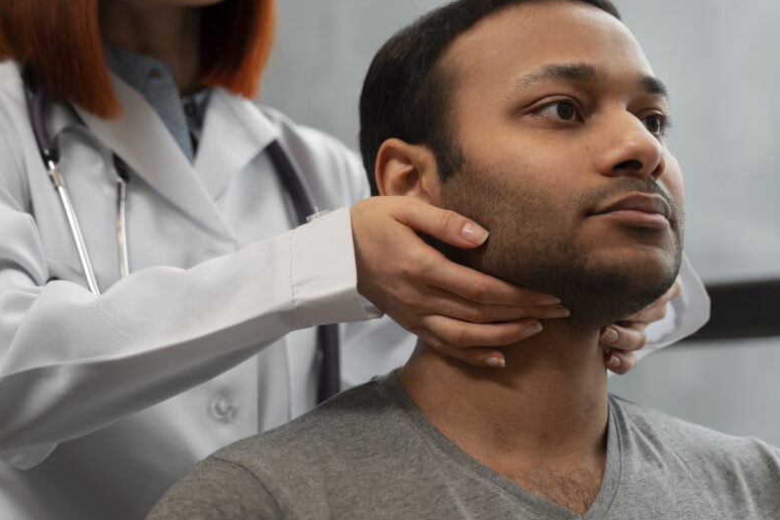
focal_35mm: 69
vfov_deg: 19.7
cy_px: 250
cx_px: 418
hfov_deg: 29.2
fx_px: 1495
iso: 400
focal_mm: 52
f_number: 3.2
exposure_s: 1/160
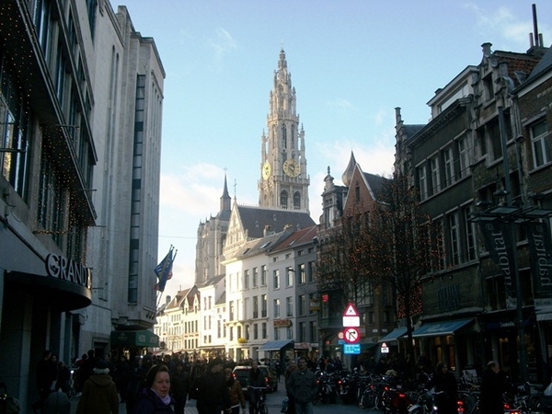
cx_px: 276
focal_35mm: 40
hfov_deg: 46.8
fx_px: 638
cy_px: 207
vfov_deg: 36.0
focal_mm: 7.1
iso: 80
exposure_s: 1/250
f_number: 3.2
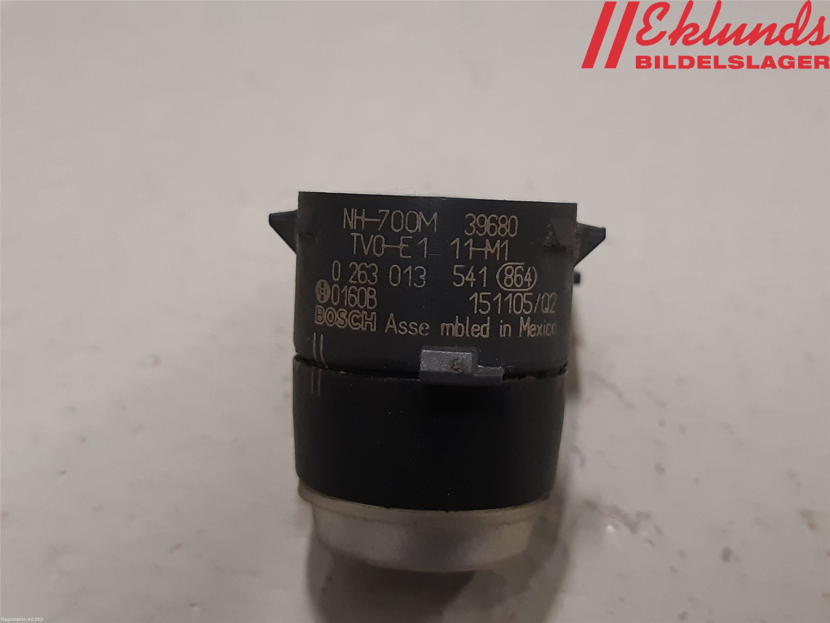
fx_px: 623
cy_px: 312
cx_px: 415
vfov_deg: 53.1
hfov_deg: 67.3
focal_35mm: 26
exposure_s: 1/50
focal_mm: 3.93
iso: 160
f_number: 1.7
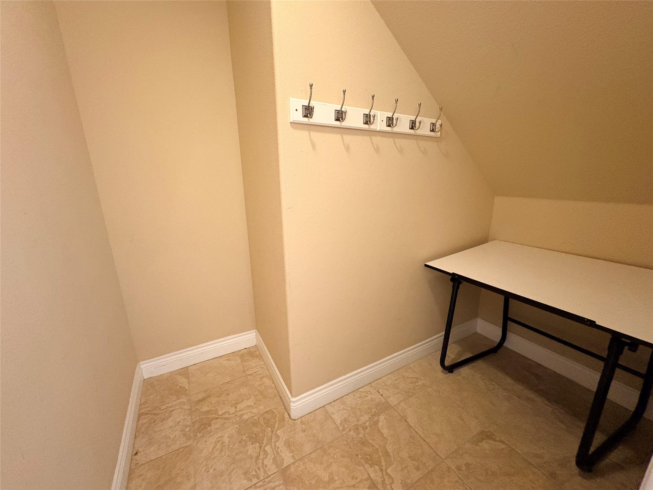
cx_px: 326
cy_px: 245
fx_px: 264
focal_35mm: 14
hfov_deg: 102.1
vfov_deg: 85.7
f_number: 2.2
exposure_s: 1/40
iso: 640
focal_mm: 2.22
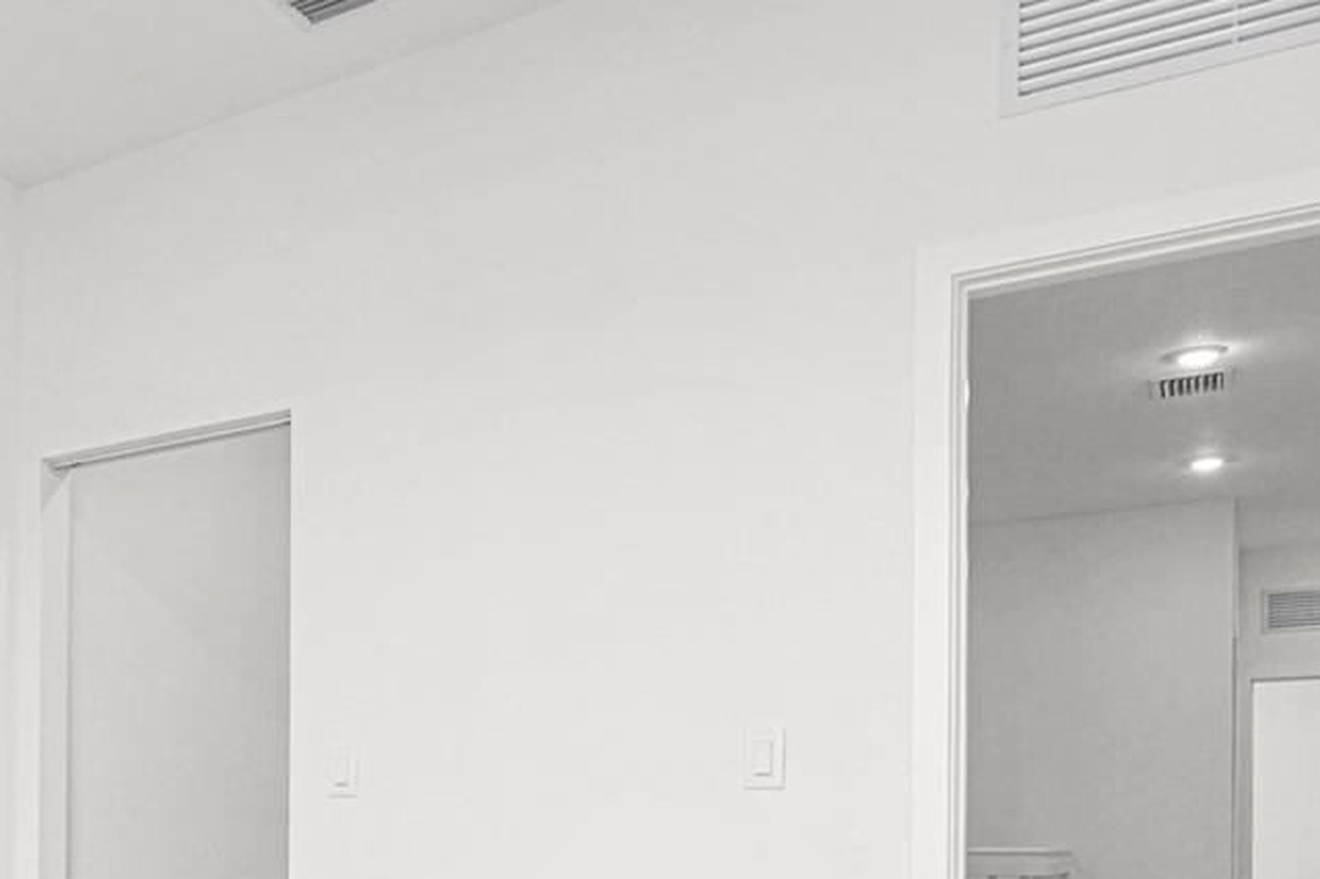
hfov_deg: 43.8
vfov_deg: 31.7
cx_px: 109
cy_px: 803
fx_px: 1466
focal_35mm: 40
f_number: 7.1
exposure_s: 1/30
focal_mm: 16
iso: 800
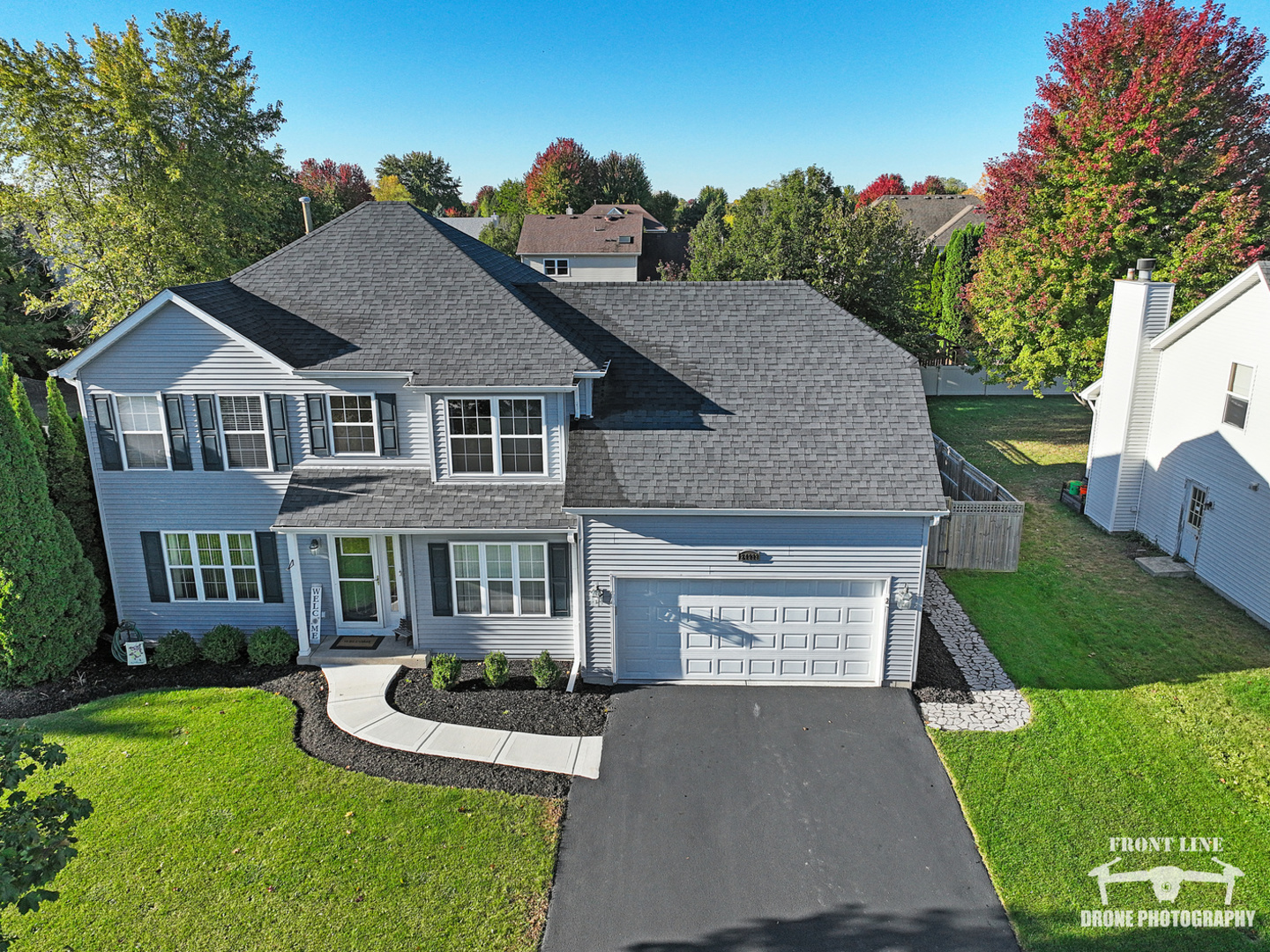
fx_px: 881
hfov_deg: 71.6
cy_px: 476
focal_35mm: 24
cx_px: 635
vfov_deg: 56.8
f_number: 2.8
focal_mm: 12.29
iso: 290
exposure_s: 1/1600
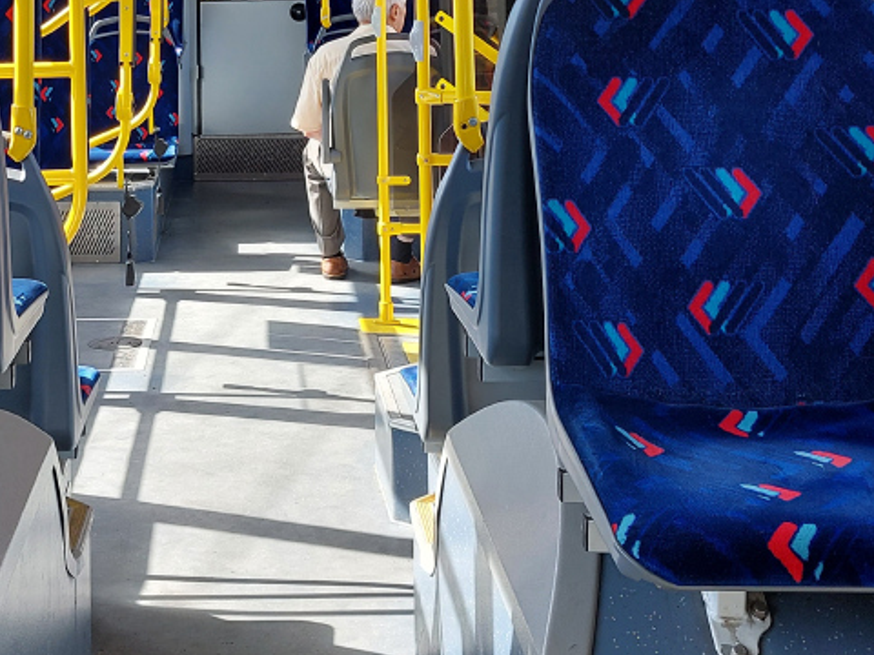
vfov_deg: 21.3
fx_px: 1641
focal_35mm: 65
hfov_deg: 29.4
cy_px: -81
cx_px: 235
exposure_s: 1/100
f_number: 1.8
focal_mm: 5.23
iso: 50
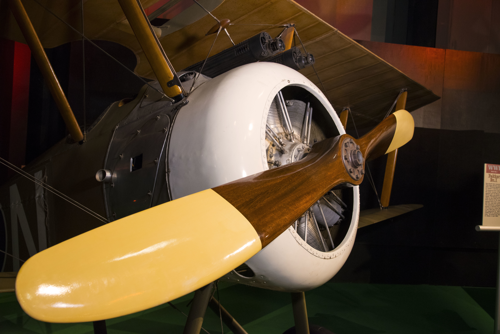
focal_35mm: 31
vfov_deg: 42.4
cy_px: 167
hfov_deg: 60.3
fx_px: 431
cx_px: 250
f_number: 6.3
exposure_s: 1/30
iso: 1600
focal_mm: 31
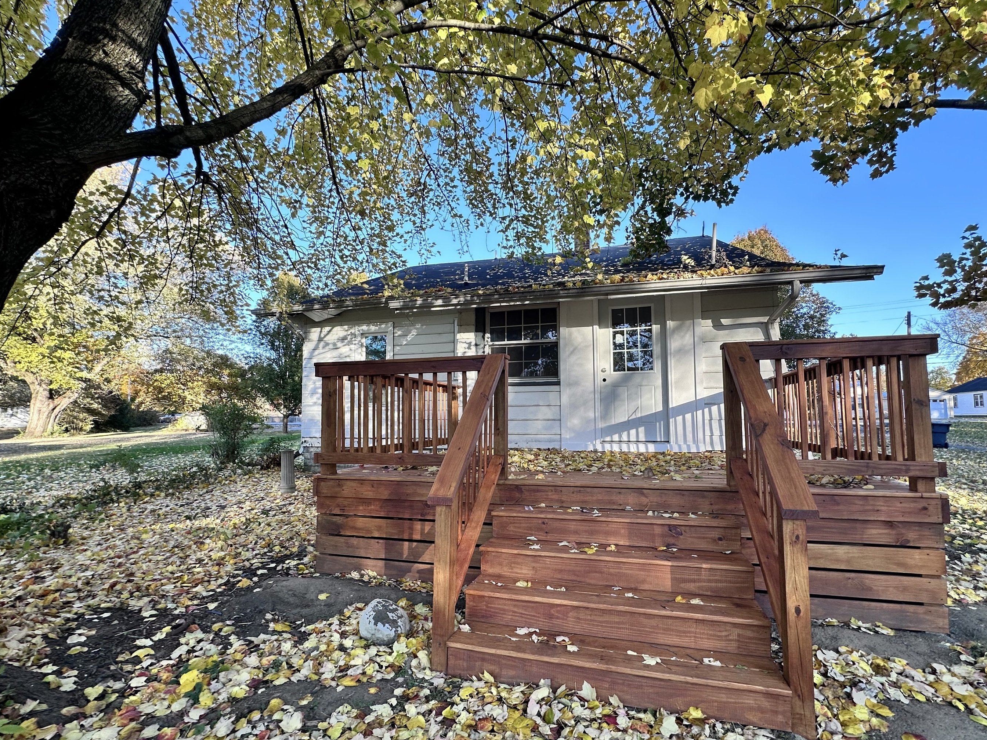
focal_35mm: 16
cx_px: 508
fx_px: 456
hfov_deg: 94.5
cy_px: 397
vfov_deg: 78.0
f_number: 2.2
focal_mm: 2.22
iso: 40
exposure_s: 1/183
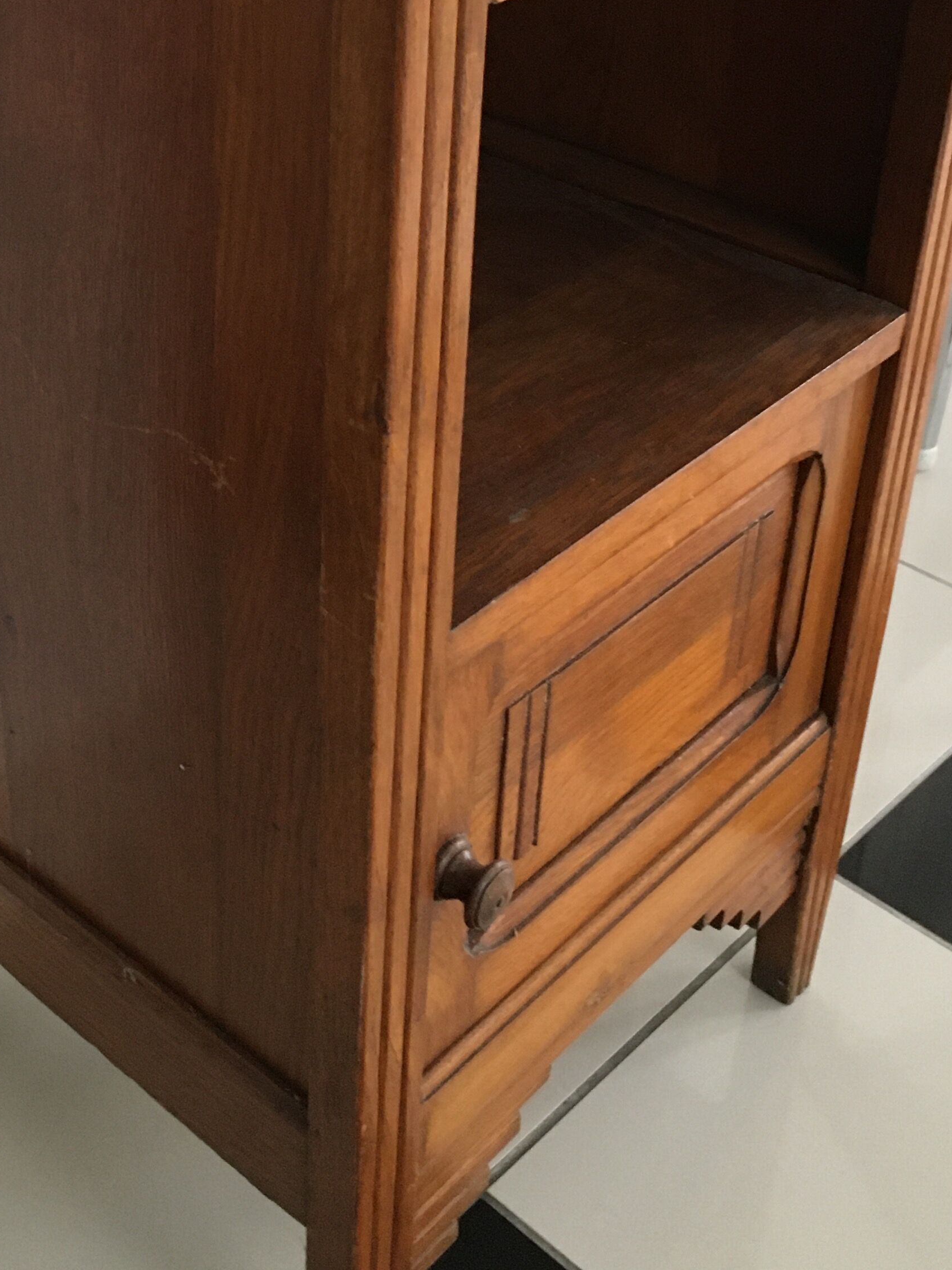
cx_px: 315
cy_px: 341
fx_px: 1907
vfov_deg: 36.1
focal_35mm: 52
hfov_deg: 27.8
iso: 200
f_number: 2.2
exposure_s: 1/20
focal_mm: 4.15
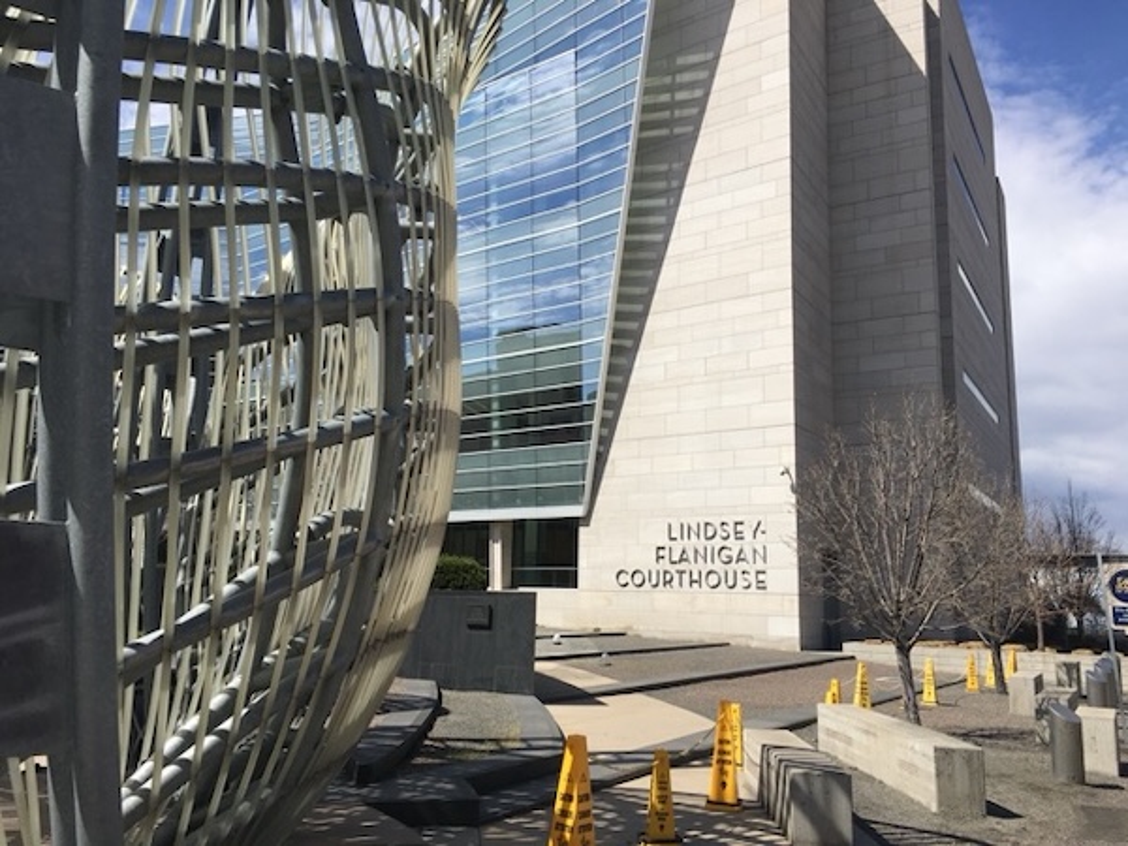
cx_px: 564
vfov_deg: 48.2
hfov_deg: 61.7
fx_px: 945
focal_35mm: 29
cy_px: 423
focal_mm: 4.15
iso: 25
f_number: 2.2
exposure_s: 1/2404
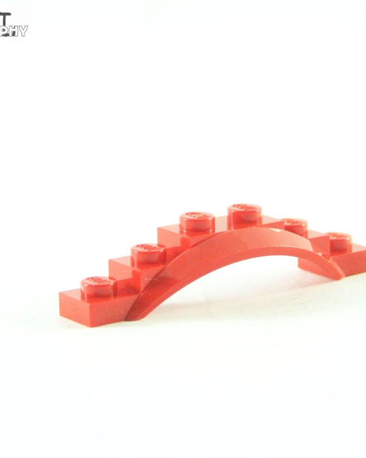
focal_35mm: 153
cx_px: 213
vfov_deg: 12.6
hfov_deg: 10.1
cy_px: 230
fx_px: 2072
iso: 400
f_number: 3.2
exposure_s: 1/60
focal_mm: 19.4
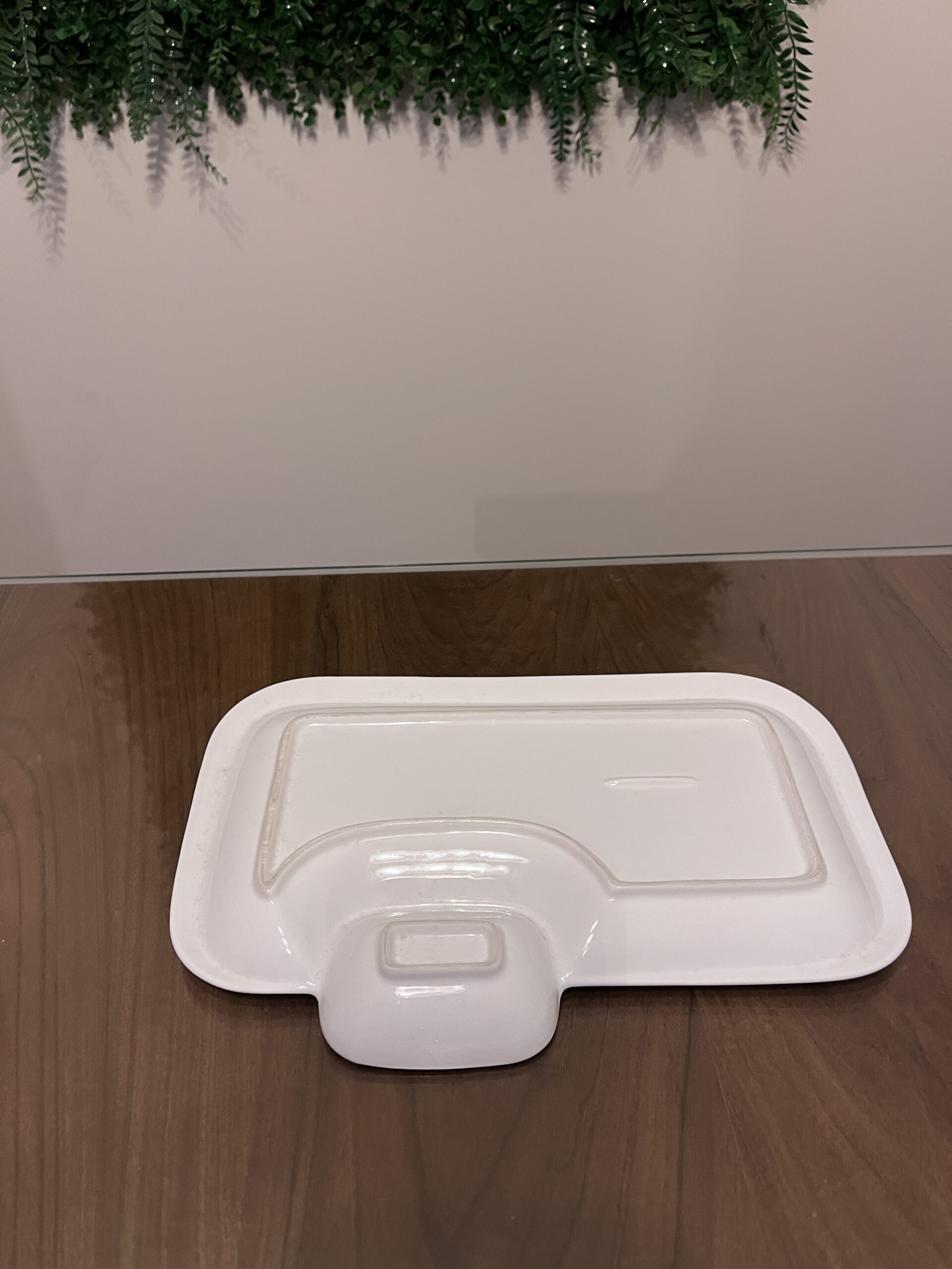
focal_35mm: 26
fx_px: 953
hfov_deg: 53.1
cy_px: 634
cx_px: 476
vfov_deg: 67.3
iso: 200
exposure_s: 1/50
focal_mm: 5.1
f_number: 1.6
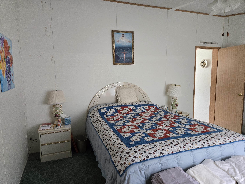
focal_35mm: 23
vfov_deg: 58.9
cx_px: 122
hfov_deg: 73.9
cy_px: 92
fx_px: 163
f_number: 1.8
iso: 800
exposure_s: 1/120
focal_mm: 5.4
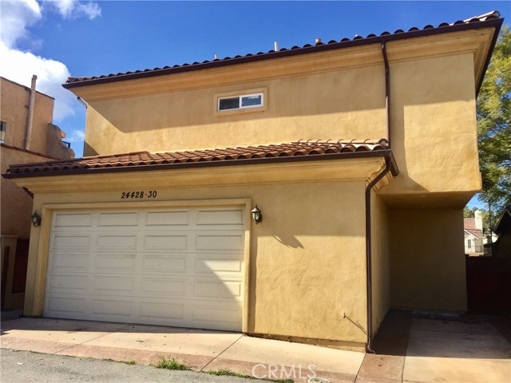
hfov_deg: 61.7
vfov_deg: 48.2
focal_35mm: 29
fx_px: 428
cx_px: 256
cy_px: 192
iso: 32
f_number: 2.2
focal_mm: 4.15
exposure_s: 1/1364
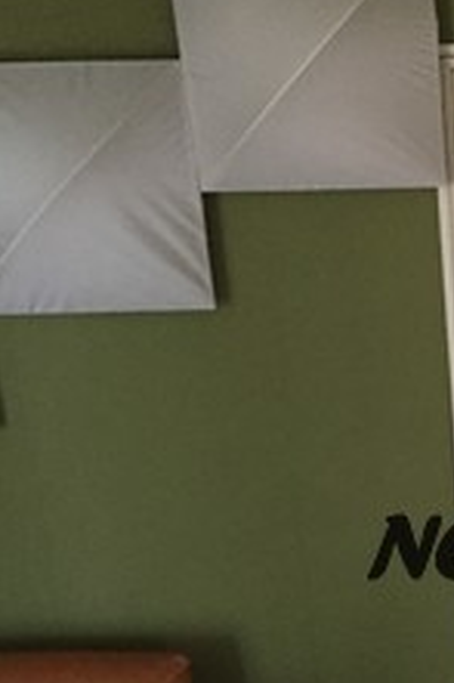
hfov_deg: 15.3
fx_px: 1553
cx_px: 689
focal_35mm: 82
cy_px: 538
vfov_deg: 24.4
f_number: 2.2
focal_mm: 4.15
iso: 250
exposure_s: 1/25
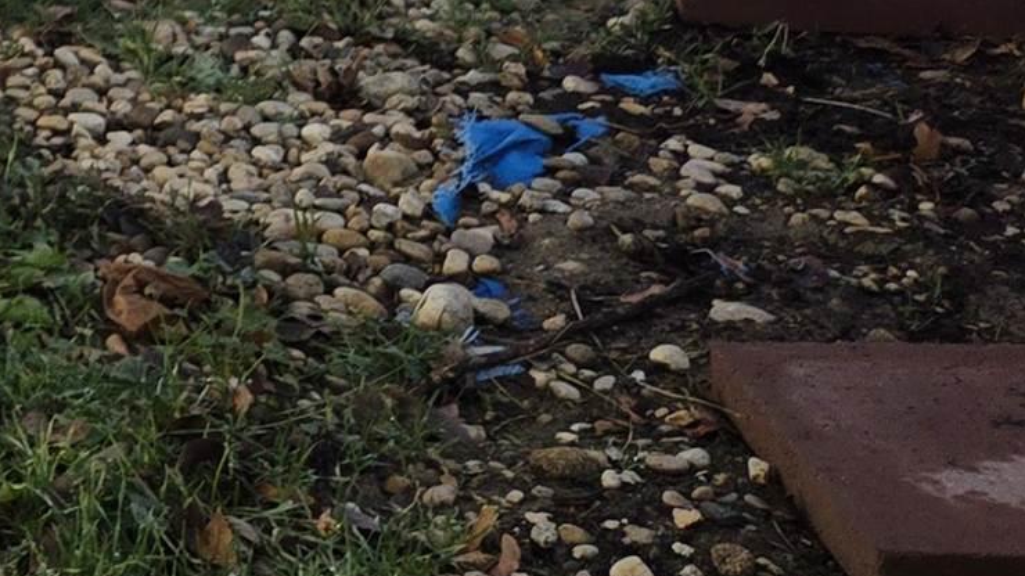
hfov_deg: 16.3
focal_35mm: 104
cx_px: -964
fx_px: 2826
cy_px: -755
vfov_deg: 10.3
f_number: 1.8
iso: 25
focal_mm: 5.4
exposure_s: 1/1350
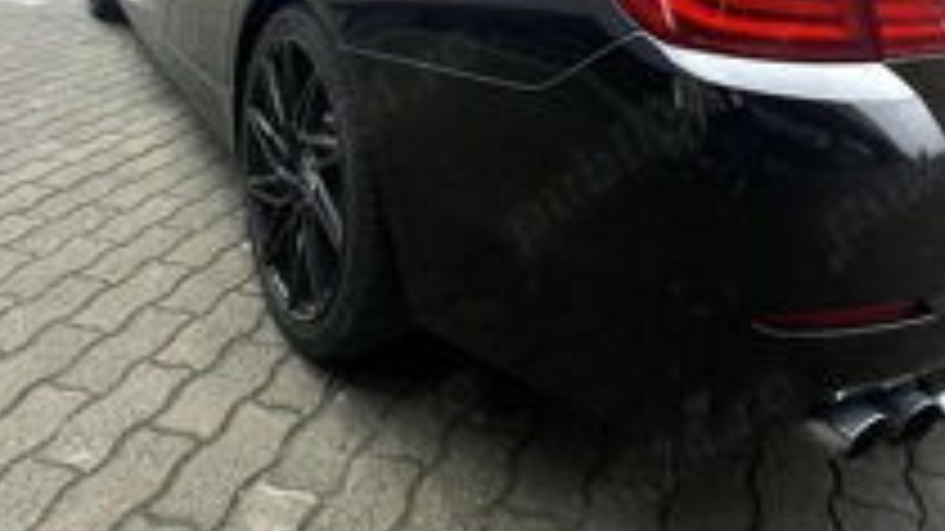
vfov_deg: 33.3
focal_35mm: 27
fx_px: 676
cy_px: -135
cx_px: 490
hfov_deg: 69.8
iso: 32
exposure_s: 1/547
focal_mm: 1.57
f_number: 1.8
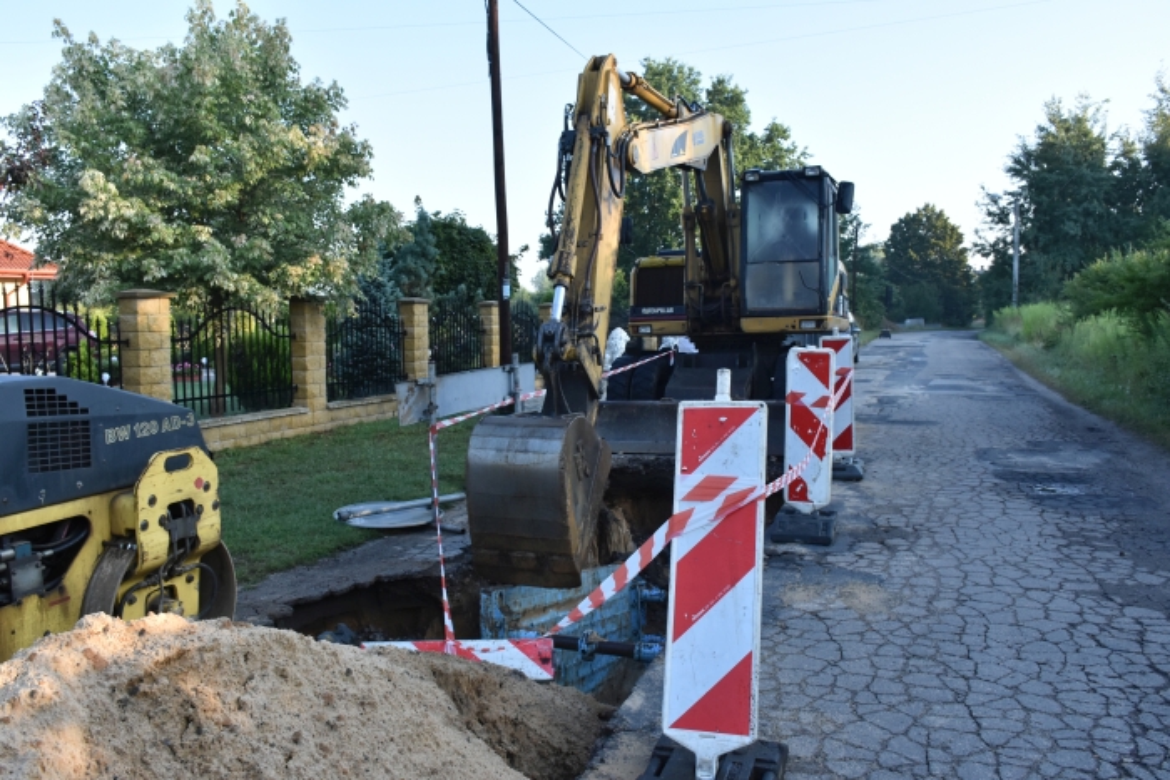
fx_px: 975
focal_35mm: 30
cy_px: 390
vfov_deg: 43.6
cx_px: 585
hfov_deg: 61.9
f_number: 8
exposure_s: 1/400
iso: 800
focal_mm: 20
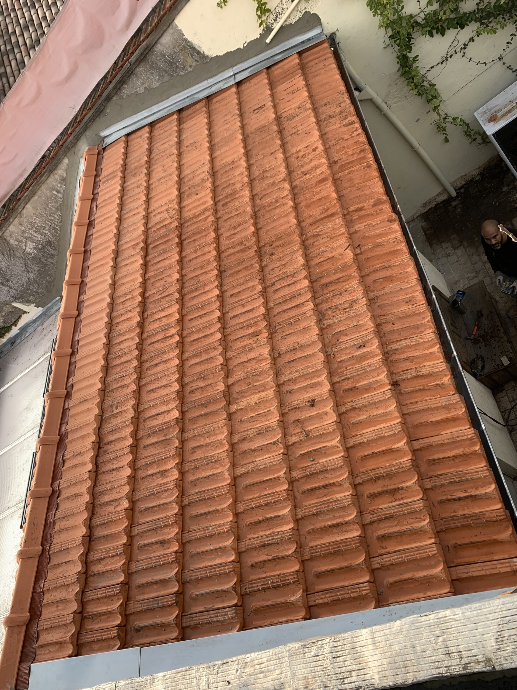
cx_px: 258
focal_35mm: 26
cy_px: 345
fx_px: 518
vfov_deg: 67.3
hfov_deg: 53.1
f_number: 1.8
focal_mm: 4.25
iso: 25
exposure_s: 1/330
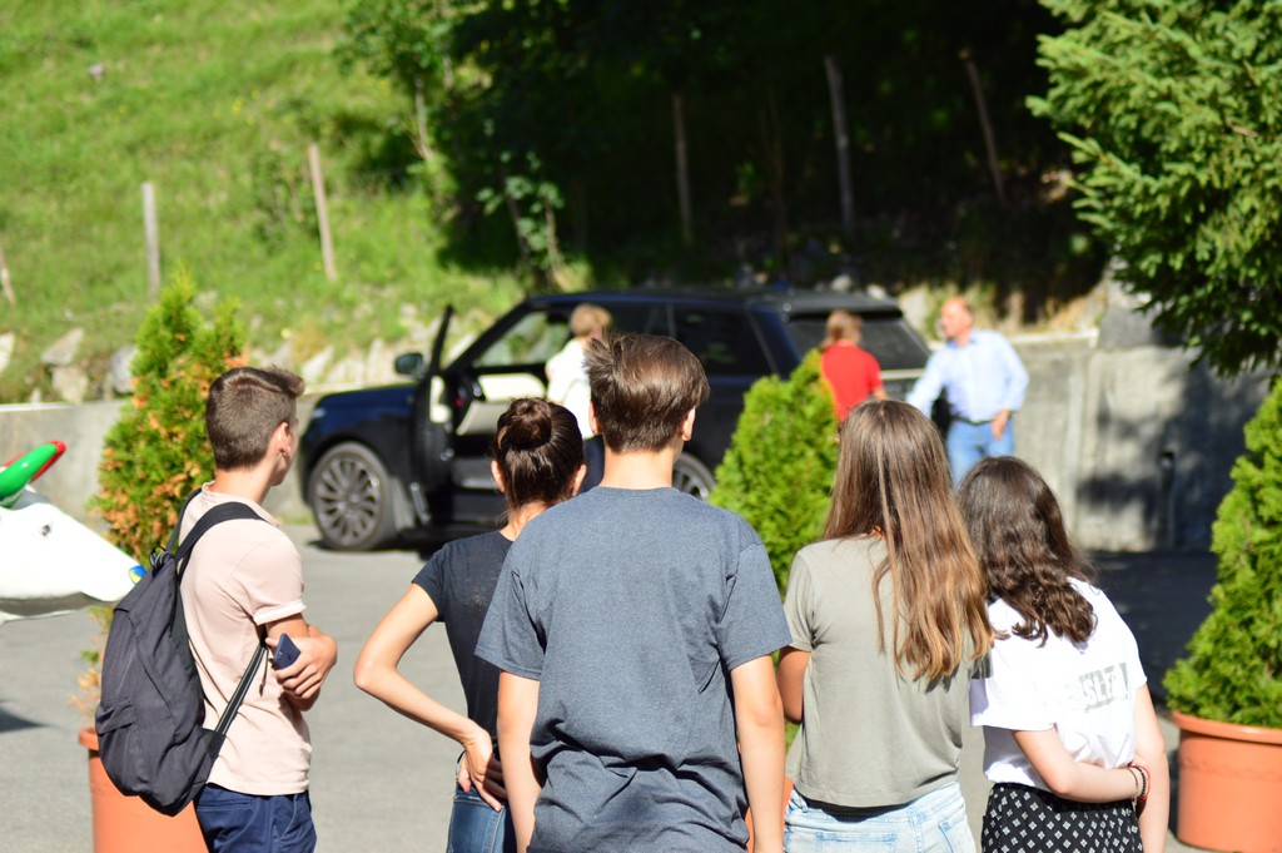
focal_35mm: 105
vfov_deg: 13.0
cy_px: 426
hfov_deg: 19.5
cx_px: 641
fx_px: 3736
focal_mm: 70
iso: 100
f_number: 4
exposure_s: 1/640
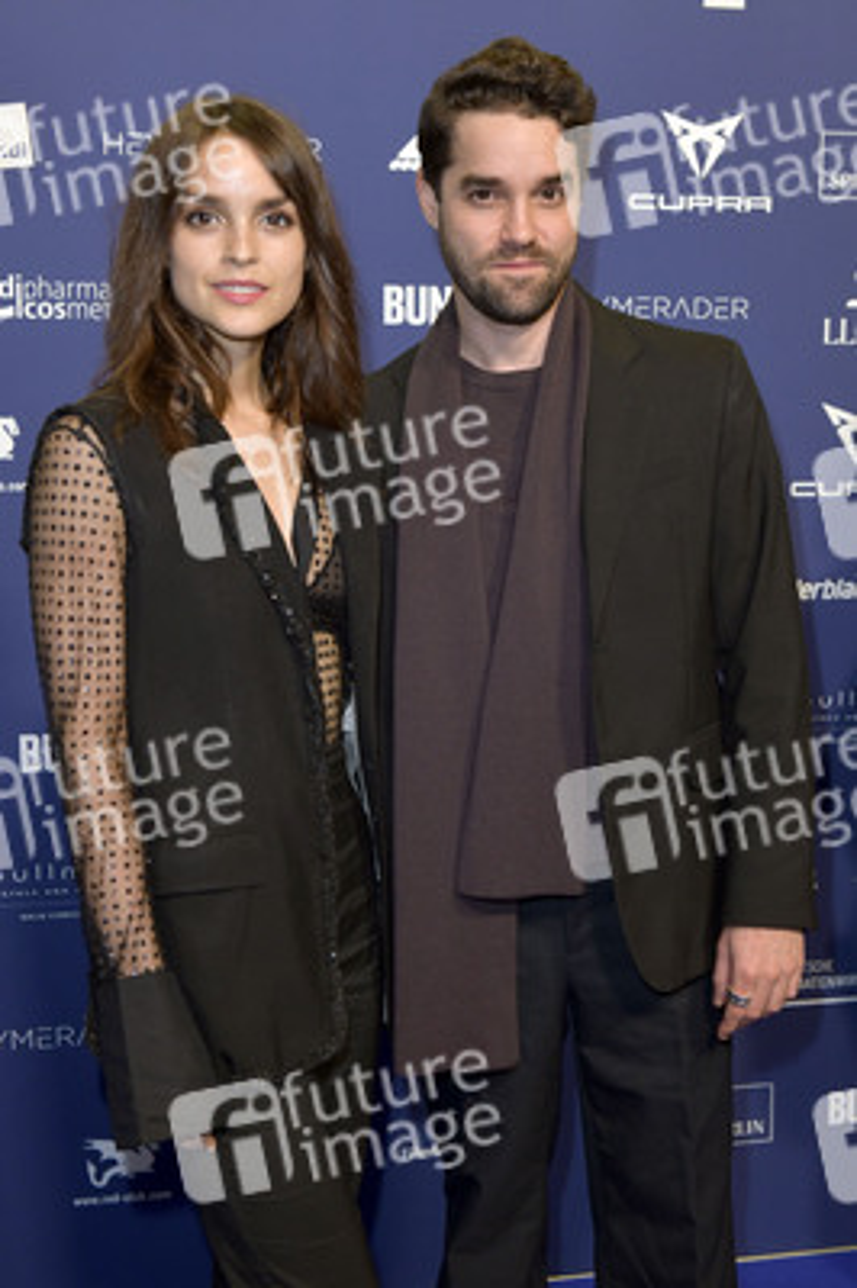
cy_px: 644
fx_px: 1574
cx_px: 428
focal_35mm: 44
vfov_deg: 44.5
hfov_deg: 30.5
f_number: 5.6
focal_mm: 44
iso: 1000
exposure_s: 1/200
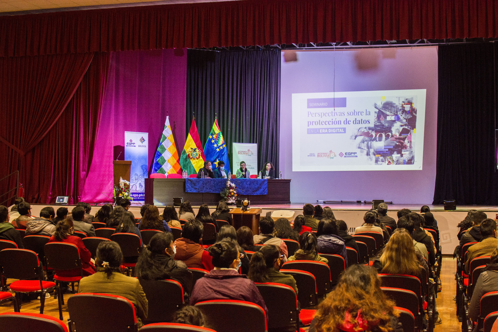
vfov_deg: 25.8
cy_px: 166
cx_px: 249
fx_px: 726
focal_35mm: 52
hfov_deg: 37.8
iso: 2000
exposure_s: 1/125
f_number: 4.5
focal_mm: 35
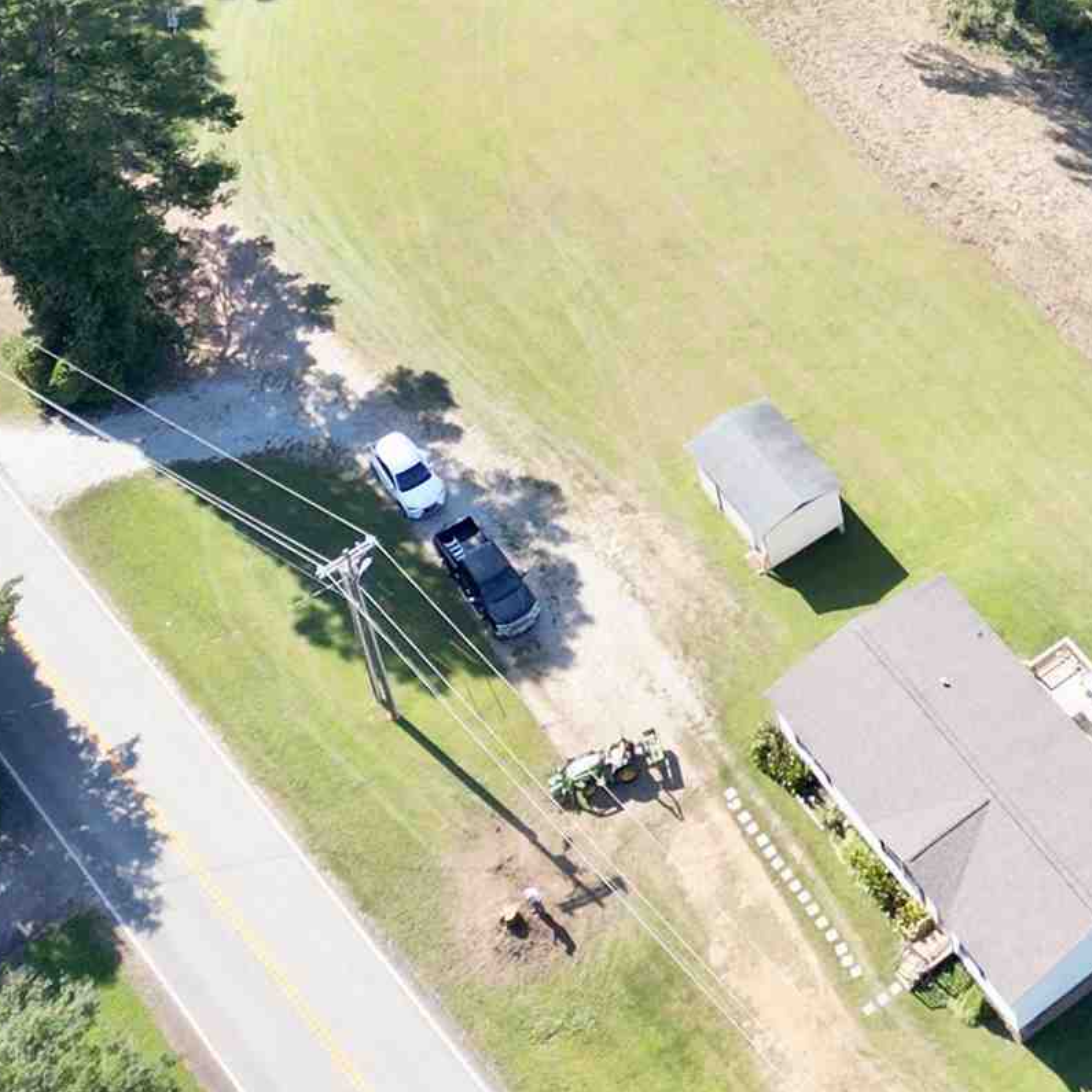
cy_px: -444
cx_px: 1430
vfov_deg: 19.1
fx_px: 2927
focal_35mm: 82
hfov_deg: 19.5
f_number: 1.7
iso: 140
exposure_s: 1/1000
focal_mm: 6.72
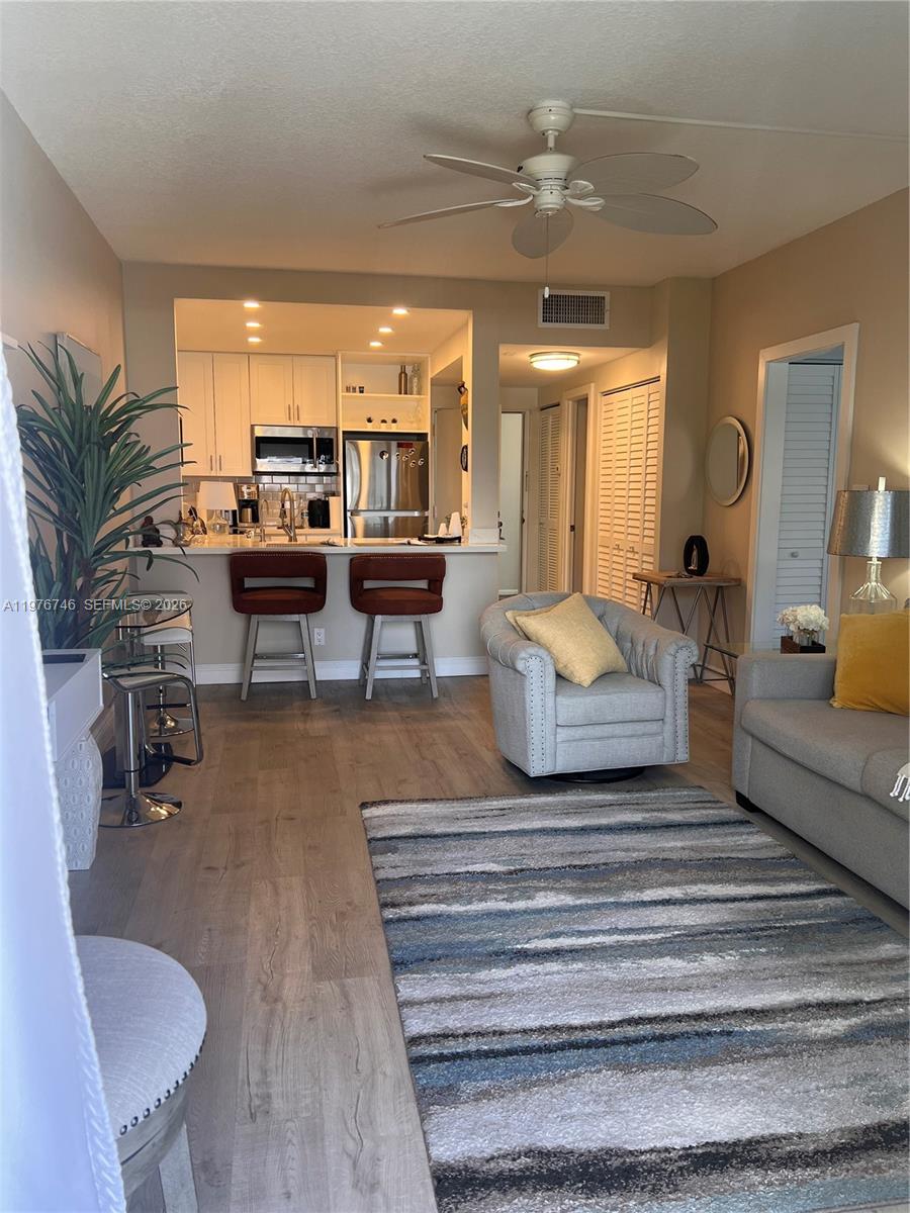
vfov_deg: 67.3
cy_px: 606
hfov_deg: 53.1
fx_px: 911
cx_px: 455
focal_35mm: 26
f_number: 1.5
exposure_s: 1/120
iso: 64
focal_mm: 5.7
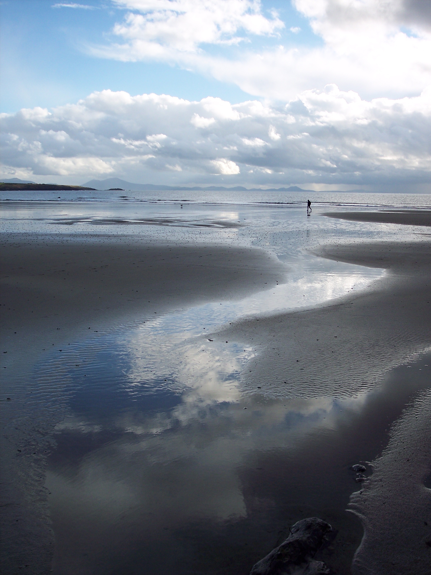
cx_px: 216
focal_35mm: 39
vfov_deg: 47.9
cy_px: 288
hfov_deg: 36.8
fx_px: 647
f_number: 4
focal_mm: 8
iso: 100
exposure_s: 1/750
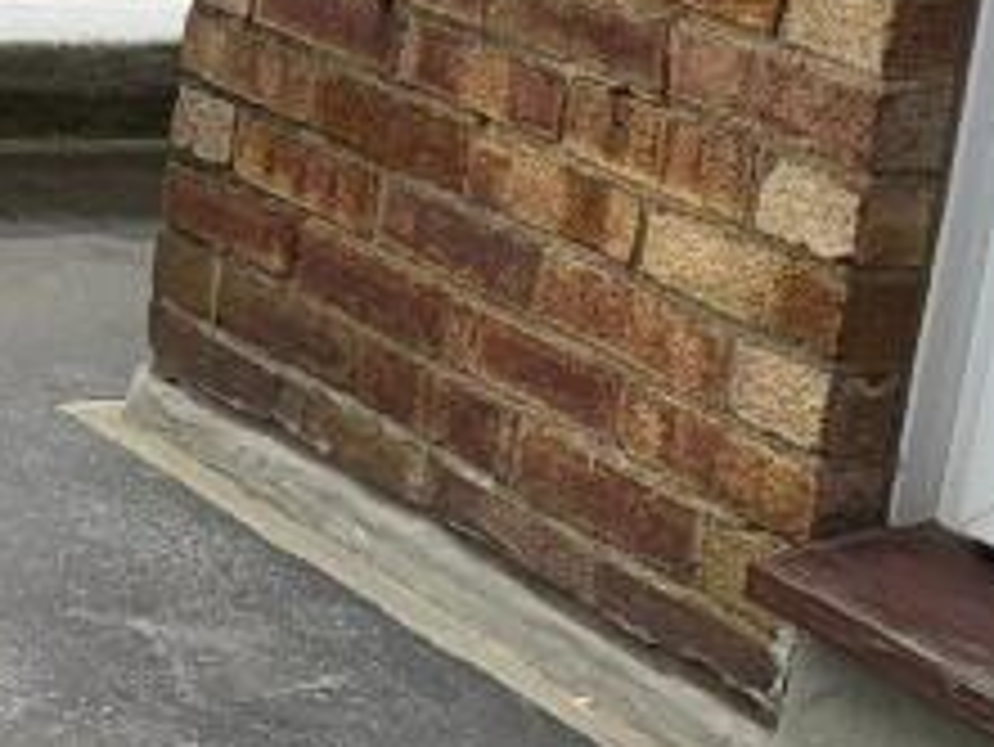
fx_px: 3189
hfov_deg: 15.0
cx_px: -882
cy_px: -94
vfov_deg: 13.1
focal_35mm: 111
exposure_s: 1/166
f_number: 1.78
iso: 50
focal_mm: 6.76
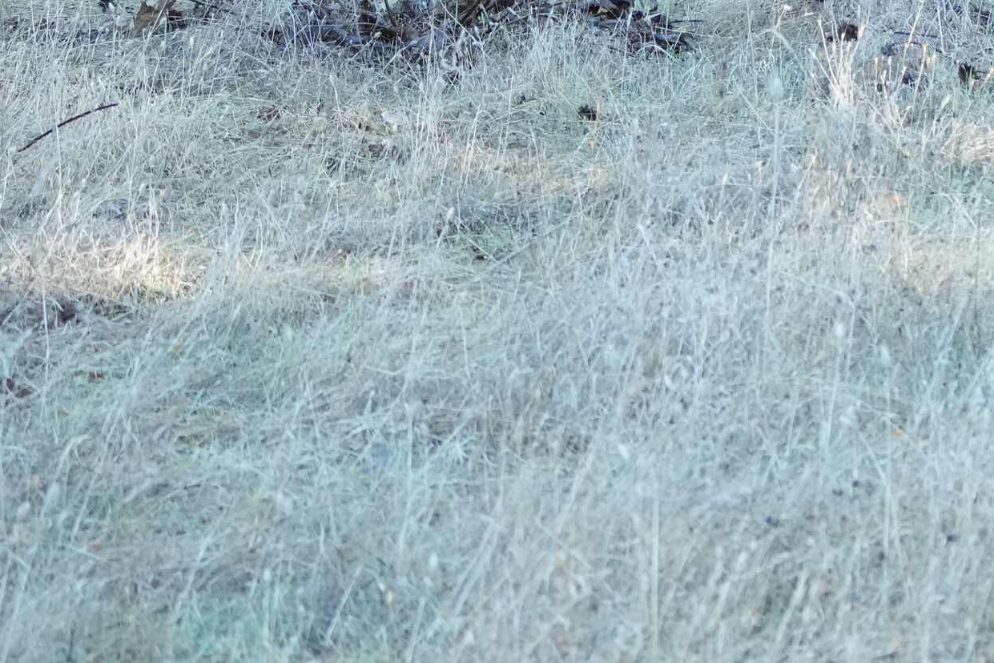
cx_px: 1222
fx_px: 4805
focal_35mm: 174
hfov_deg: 11.6
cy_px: -148
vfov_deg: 7.8
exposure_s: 1/640
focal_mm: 50
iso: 4000
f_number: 4.5
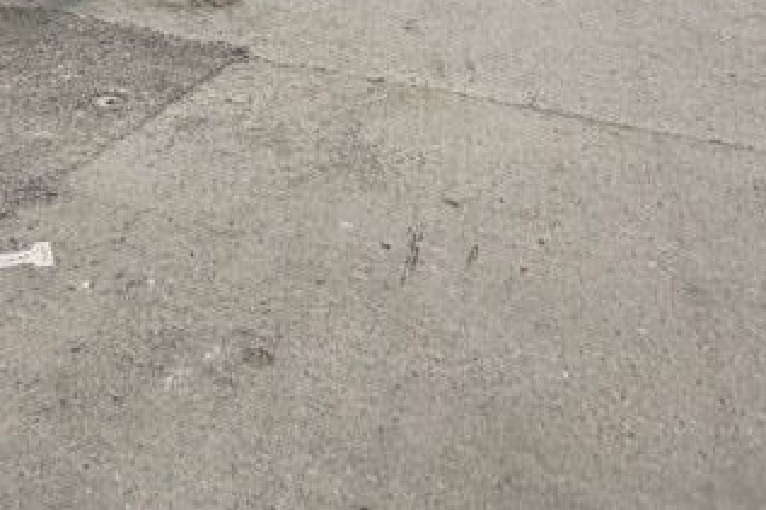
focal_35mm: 47
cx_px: 174
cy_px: -338
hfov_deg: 40.5
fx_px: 999
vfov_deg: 21.6
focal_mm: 2.22
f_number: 2.2
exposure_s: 1/276
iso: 50
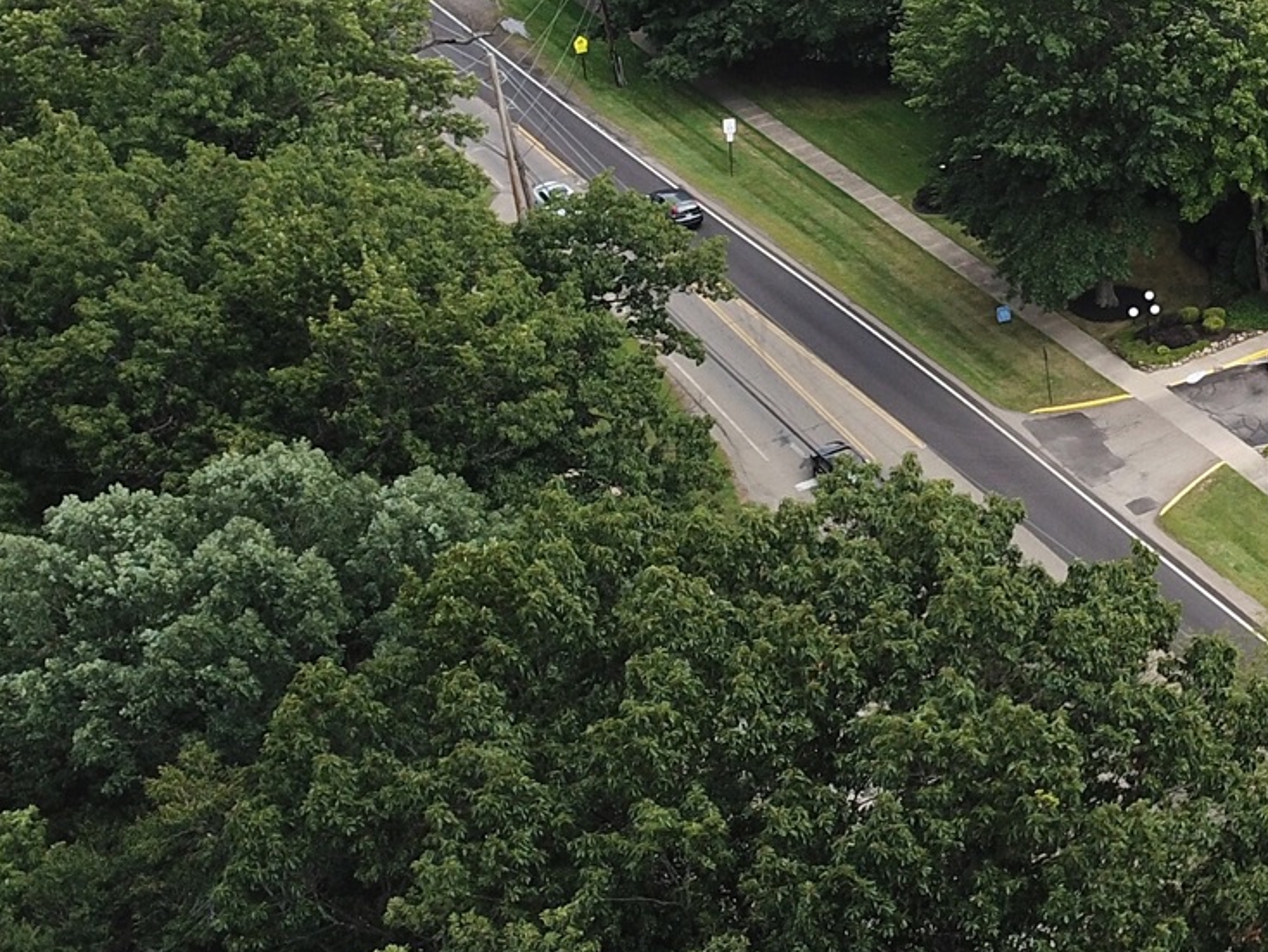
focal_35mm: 68
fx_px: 2492
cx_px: 1617
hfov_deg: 25.0
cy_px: 136
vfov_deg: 21.3
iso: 100
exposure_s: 1/600
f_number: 2.2
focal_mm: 4.73
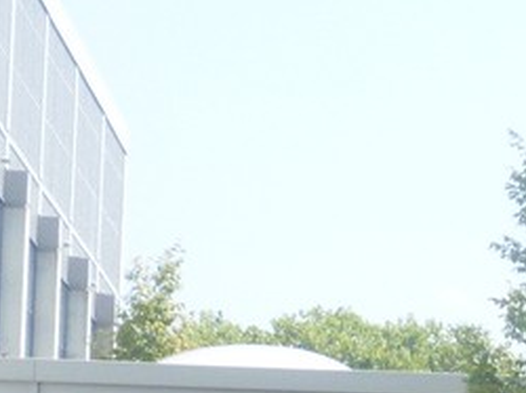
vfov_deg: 3.2
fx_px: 7089
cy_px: 467
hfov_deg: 4.2
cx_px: 905
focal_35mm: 467
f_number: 5.2
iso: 80
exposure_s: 1/250
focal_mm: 18.9
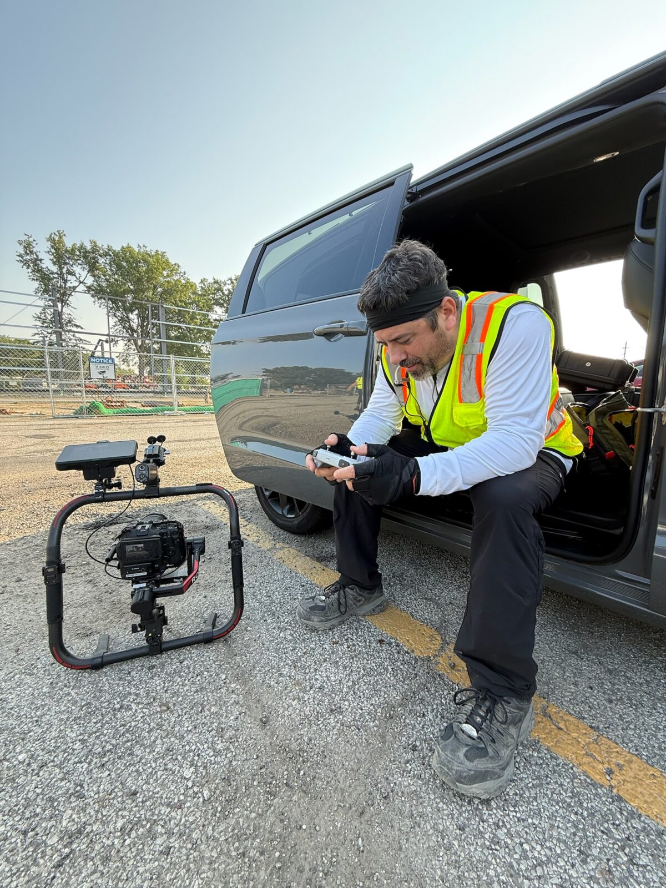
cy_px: 444
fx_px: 359
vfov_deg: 102.1
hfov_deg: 85.7
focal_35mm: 14
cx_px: 333
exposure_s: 1/189
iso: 50
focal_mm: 2.22
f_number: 2.2
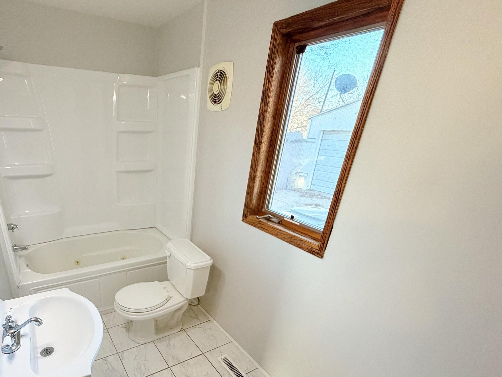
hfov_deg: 82.3
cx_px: 175
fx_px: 276
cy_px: 254
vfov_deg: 66.7
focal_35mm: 19
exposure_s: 1/121
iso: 320
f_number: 2.2
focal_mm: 2.22
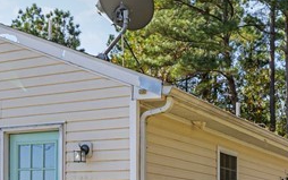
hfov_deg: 27.8
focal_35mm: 74
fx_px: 581
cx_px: 154
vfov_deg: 17.0
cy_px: 206
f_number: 8
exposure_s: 1/800
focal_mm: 17
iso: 640
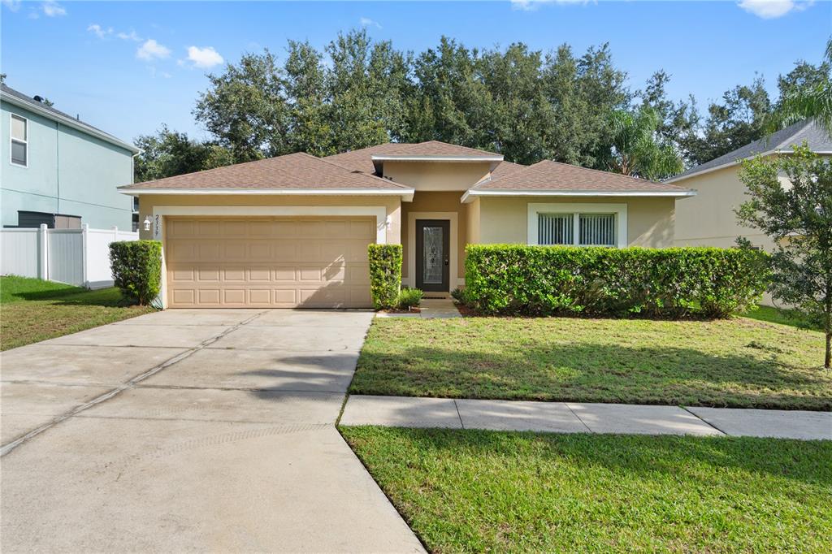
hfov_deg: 67.4
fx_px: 624
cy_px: 277
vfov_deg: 47.9
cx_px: 416
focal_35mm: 27
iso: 100
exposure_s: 1/40
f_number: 8
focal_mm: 18
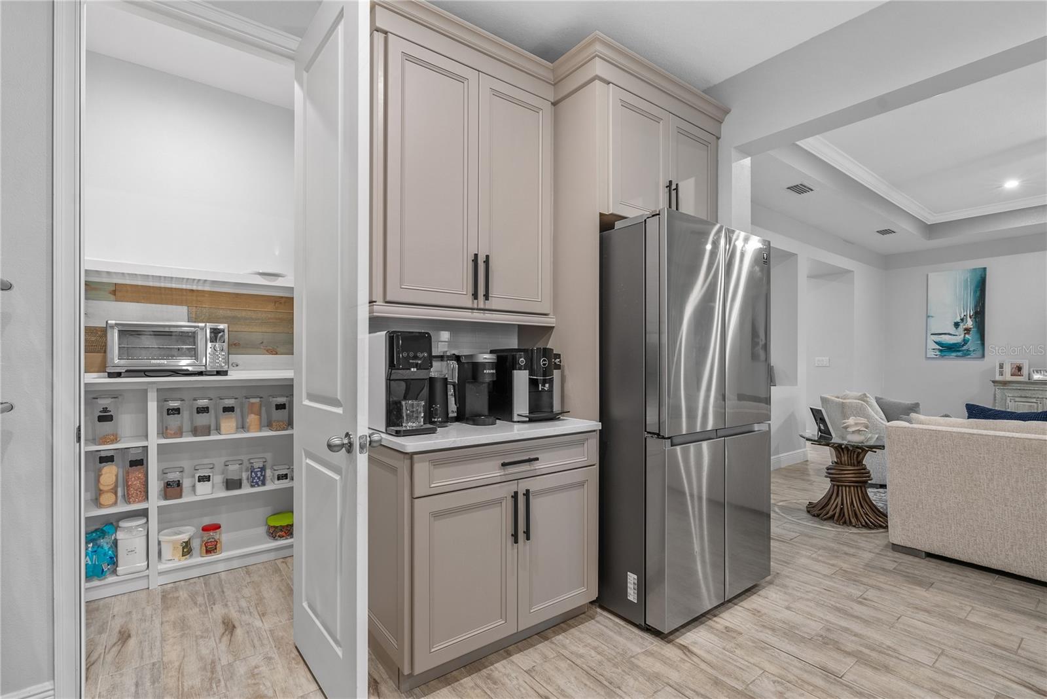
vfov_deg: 73.8
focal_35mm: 16
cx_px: 524
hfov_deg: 96.7
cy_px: 350
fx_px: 465
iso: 400
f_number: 9
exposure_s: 1
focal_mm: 16
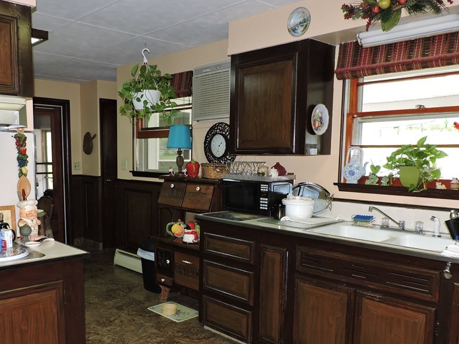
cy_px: 211
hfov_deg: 56.5
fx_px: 424
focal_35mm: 32
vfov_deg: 43.9
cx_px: 191
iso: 200
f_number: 3
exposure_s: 1/30
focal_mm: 4.3
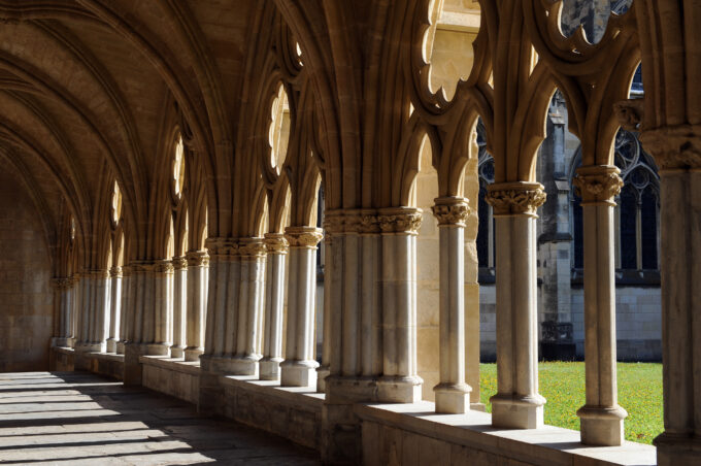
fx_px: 1070
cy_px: 233
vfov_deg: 24.6
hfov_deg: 36.3
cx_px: 350
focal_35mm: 55
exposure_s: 1/160
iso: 200
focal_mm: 55
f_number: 9
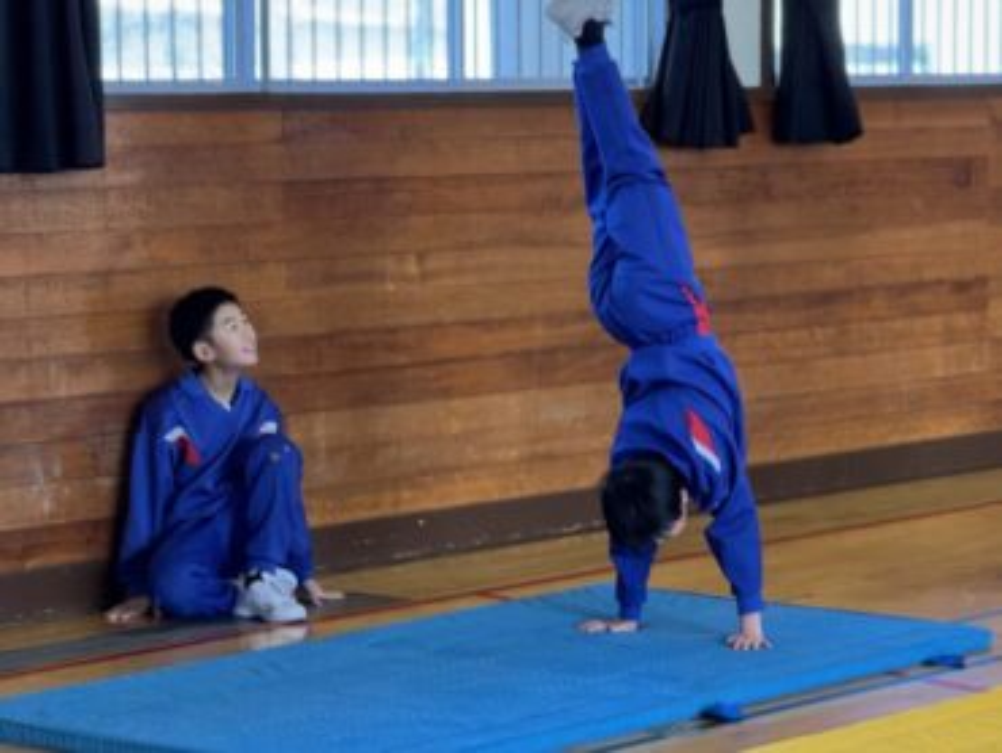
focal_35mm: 120
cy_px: 376
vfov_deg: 12.4
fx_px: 3476
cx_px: 501
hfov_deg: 16.4
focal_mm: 15.66
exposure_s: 1/120
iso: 250
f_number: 2.8
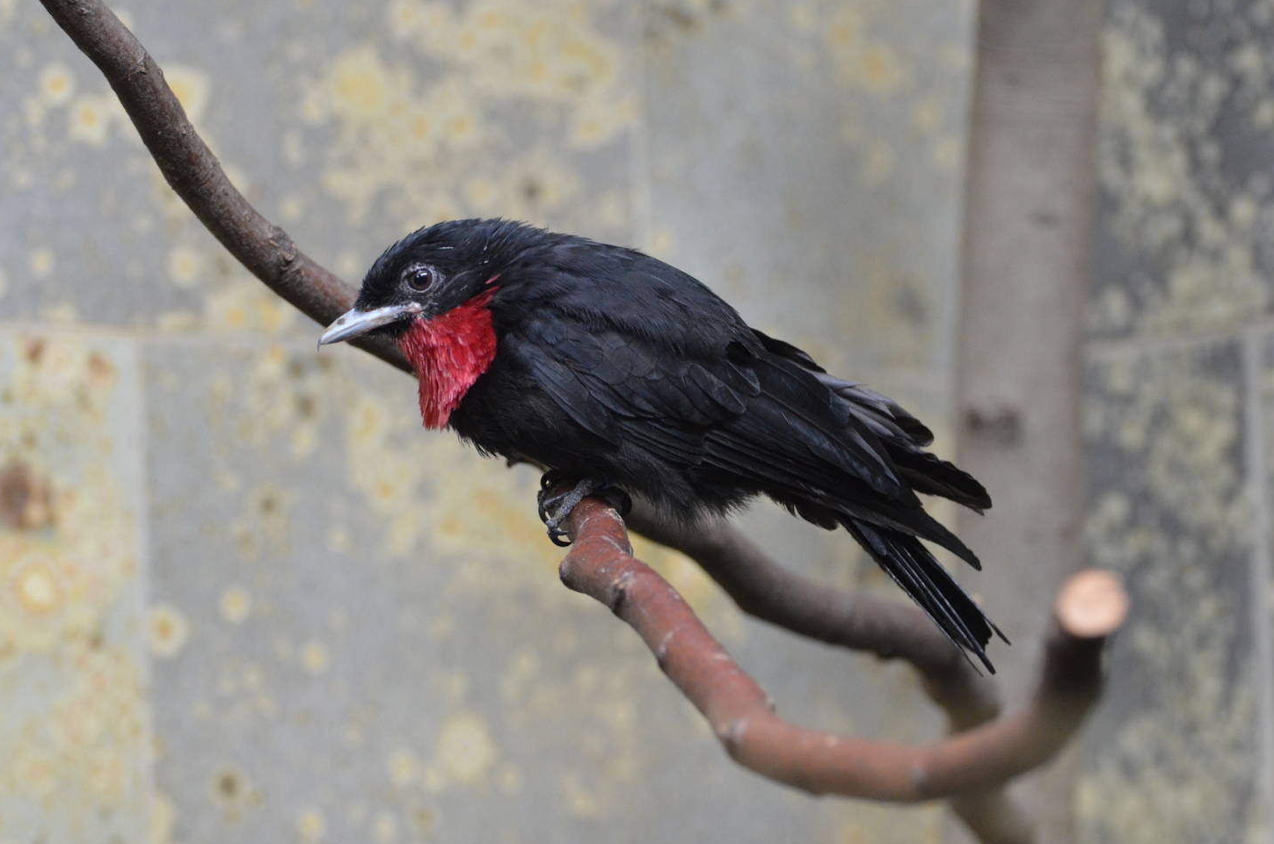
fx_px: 5969
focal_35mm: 169
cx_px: 609
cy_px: 399
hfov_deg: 12.2
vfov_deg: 8.1
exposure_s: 1/30
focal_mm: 102
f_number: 4.5
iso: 1600
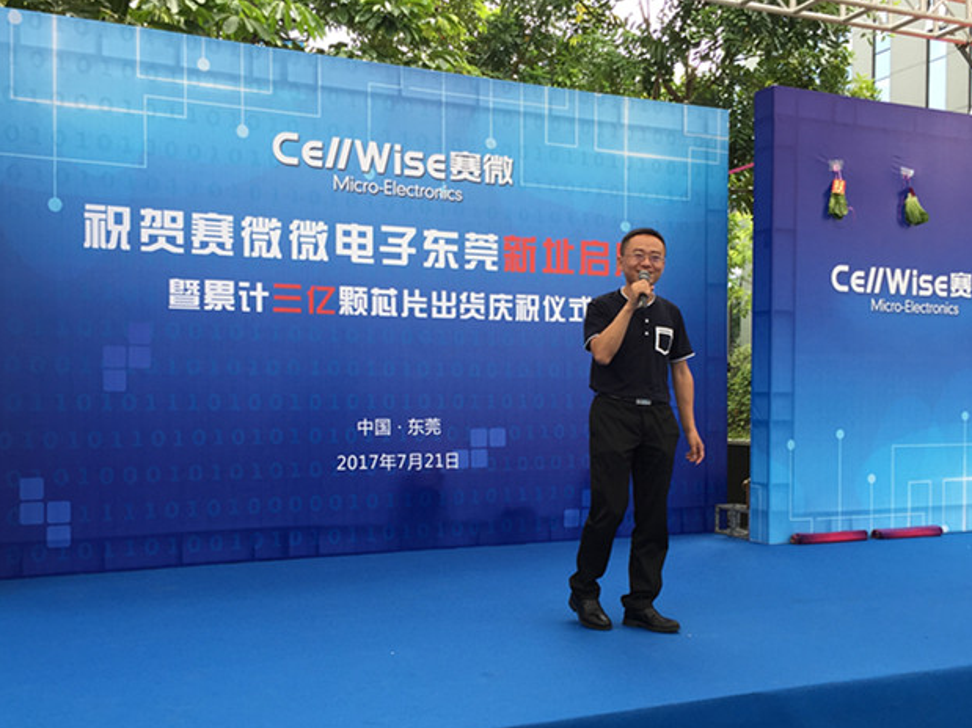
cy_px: 369
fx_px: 842
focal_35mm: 30
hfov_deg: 60.0
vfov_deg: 46.8
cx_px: 501
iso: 32
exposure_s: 1/134
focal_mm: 4.15
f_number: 2.2
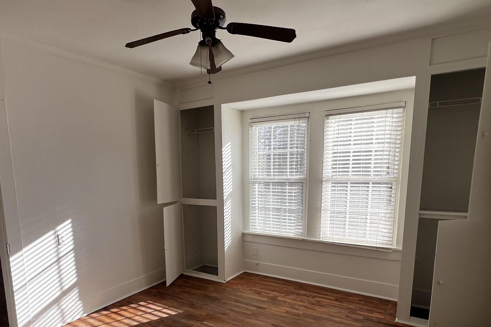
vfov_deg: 55.8
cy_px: 222
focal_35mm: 22
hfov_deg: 78.0
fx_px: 300
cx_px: 206
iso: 32
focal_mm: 1.57
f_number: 1.8
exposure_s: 1/421
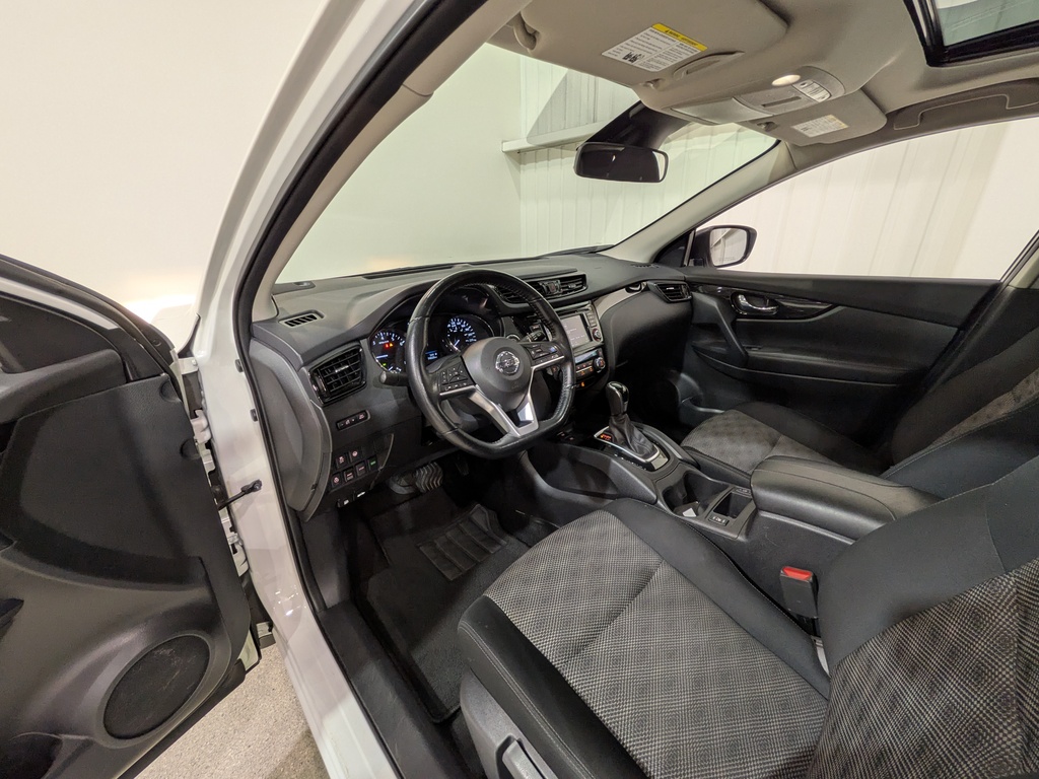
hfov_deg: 102.1
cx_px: 520
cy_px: 390
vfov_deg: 85.7
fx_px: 420
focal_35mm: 14
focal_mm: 1.83
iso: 96
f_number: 2.2
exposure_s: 1/25
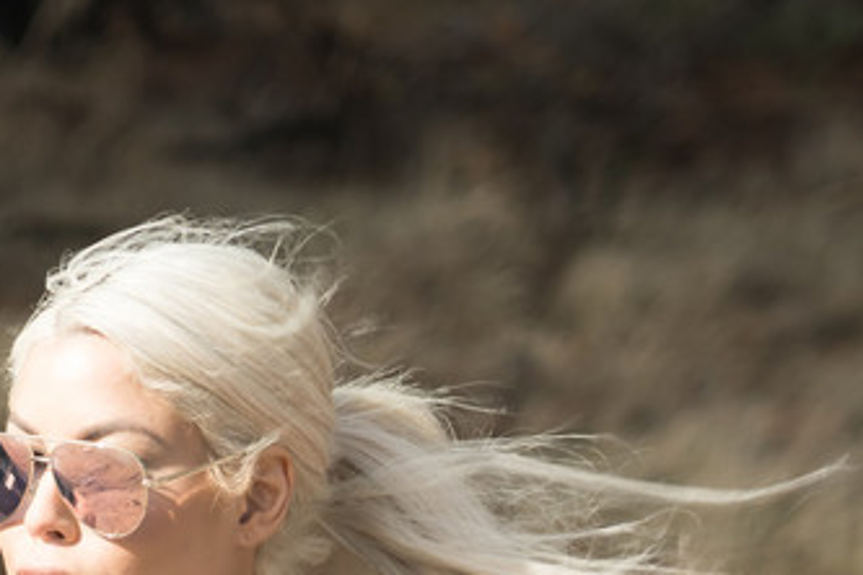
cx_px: -288
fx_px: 9684
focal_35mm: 404
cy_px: 872
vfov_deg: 3.4
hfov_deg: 5.1
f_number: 4
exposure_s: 1/125
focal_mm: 105
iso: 160
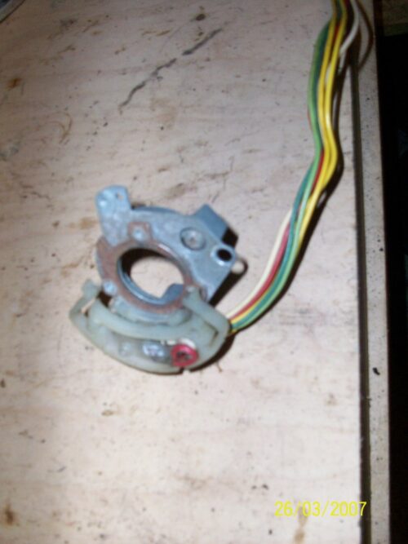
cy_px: 272
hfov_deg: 41.8
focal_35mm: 34
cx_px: 204
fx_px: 534
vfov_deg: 54.0
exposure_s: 1/60
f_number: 2.8
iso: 160
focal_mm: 5.7
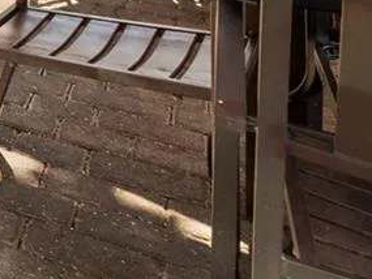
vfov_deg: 14.4
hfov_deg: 13.9
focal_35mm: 81
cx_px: -578
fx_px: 871
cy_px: -316
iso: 100
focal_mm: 10
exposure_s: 1/20
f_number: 8
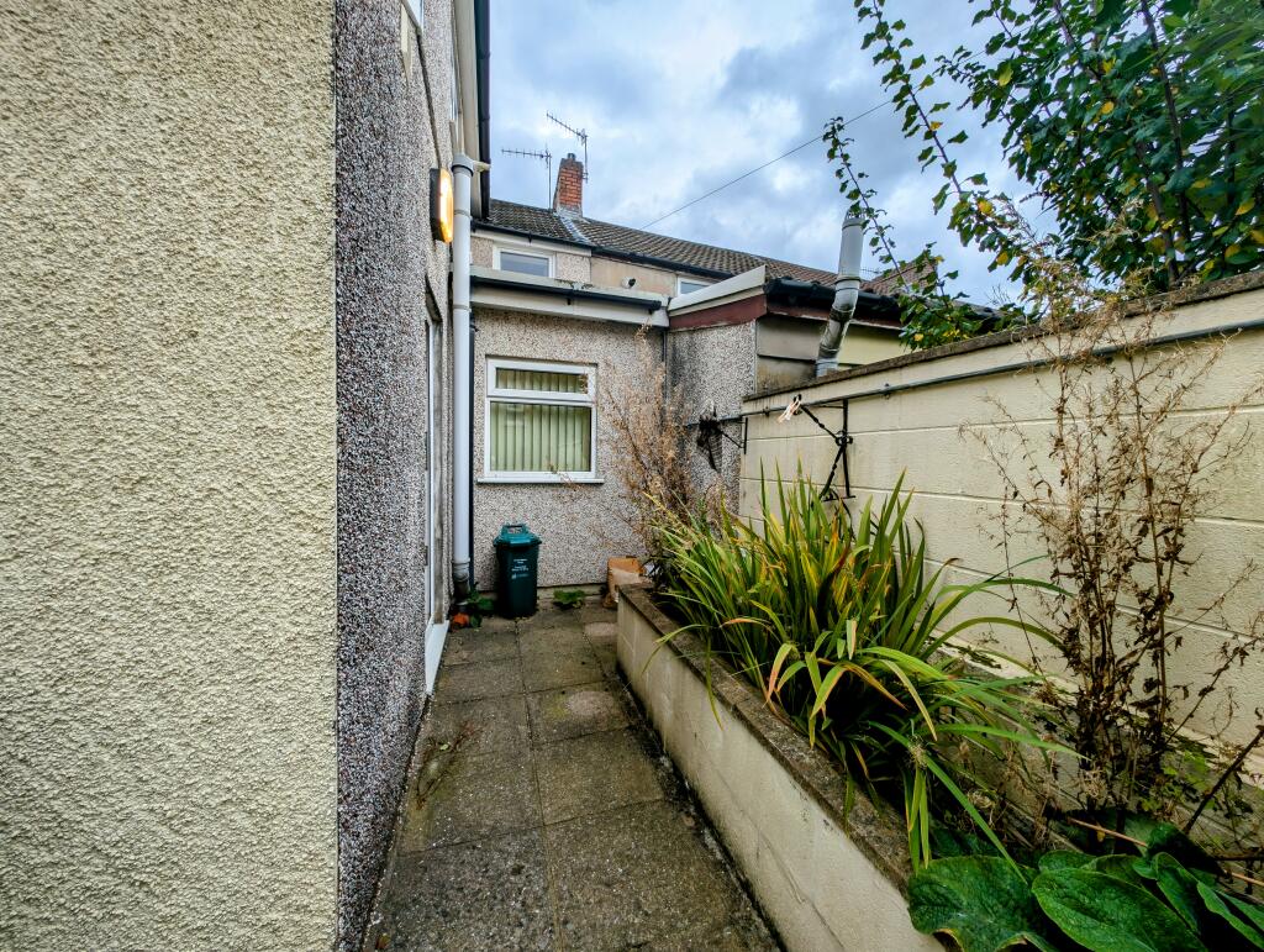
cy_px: 476
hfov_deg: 110.5
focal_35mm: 12
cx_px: 632
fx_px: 439
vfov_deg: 94.6
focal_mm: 2.23
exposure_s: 1/675
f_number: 1.95
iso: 39
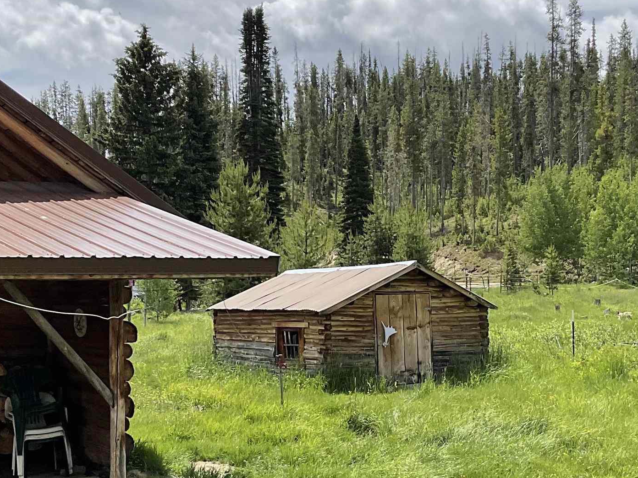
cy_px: 303
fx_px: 1180
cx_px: 327
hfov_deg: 30.3
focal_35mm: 64
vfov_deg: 22.9
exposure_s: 1/2141
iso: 16
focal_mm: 3
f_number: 1.8
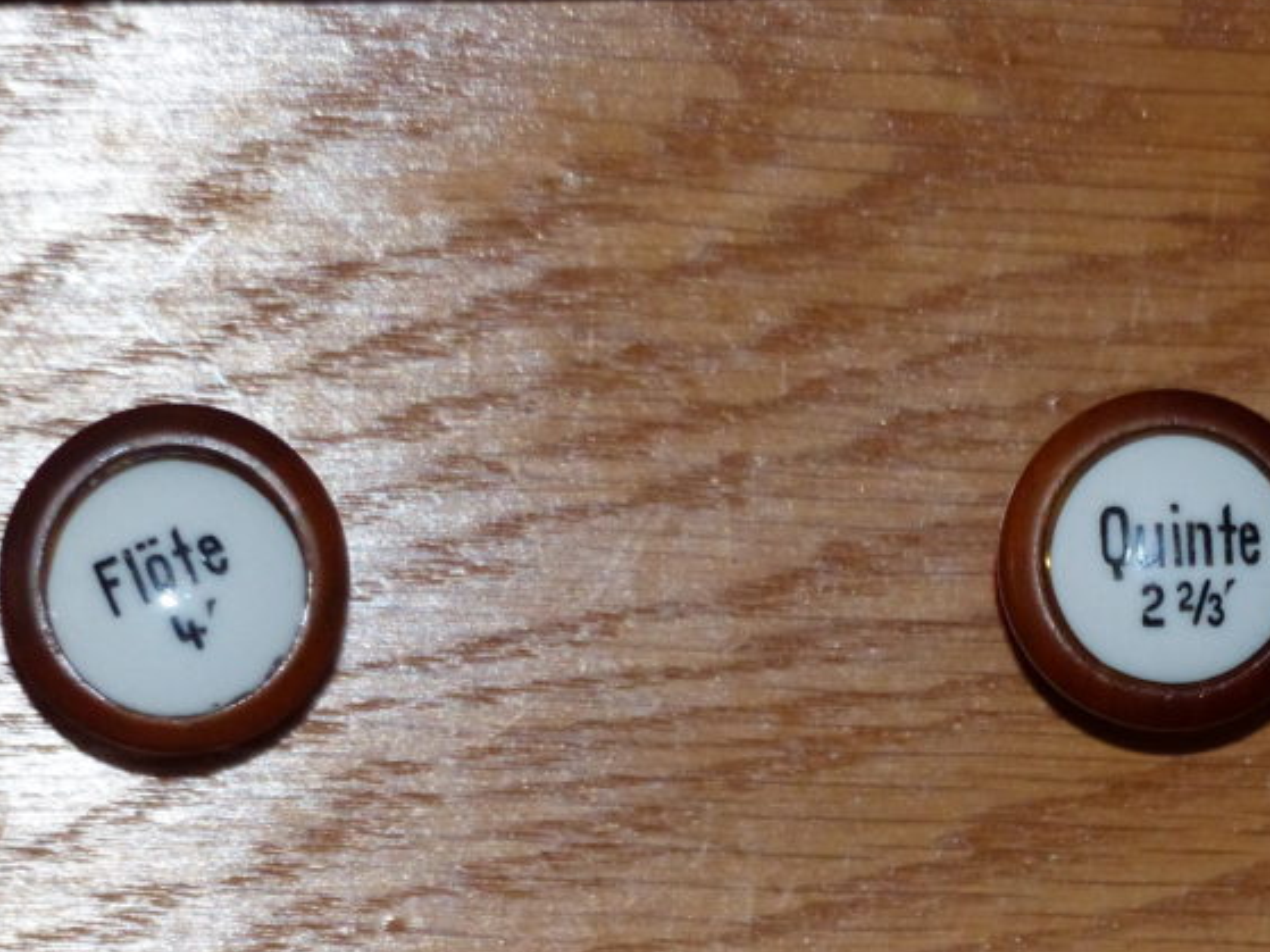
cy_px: 843
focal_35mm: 293
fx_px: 10747
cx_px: 1106
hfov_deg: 6.7
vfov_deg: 5.1
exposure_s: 1/60
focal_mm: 28.7
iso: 400
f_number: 2.8
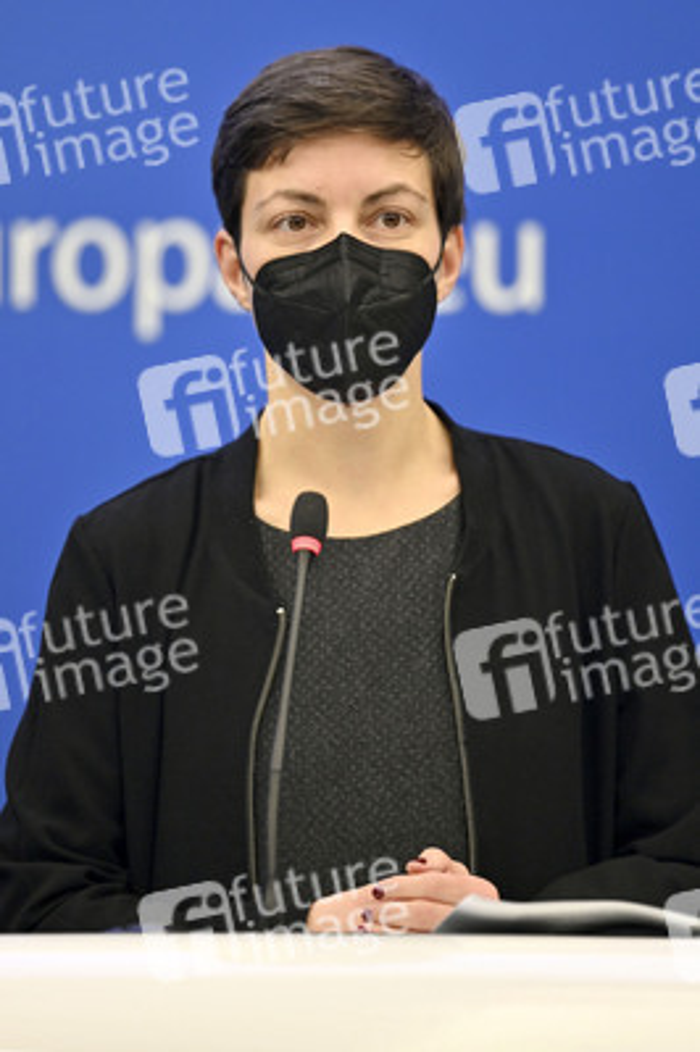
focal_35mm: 200
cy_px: 526
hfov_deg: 6.9
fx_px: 5843
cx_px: 350
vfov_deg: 10.3
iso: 640
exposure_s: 1/160
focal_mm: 200
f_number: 2.8
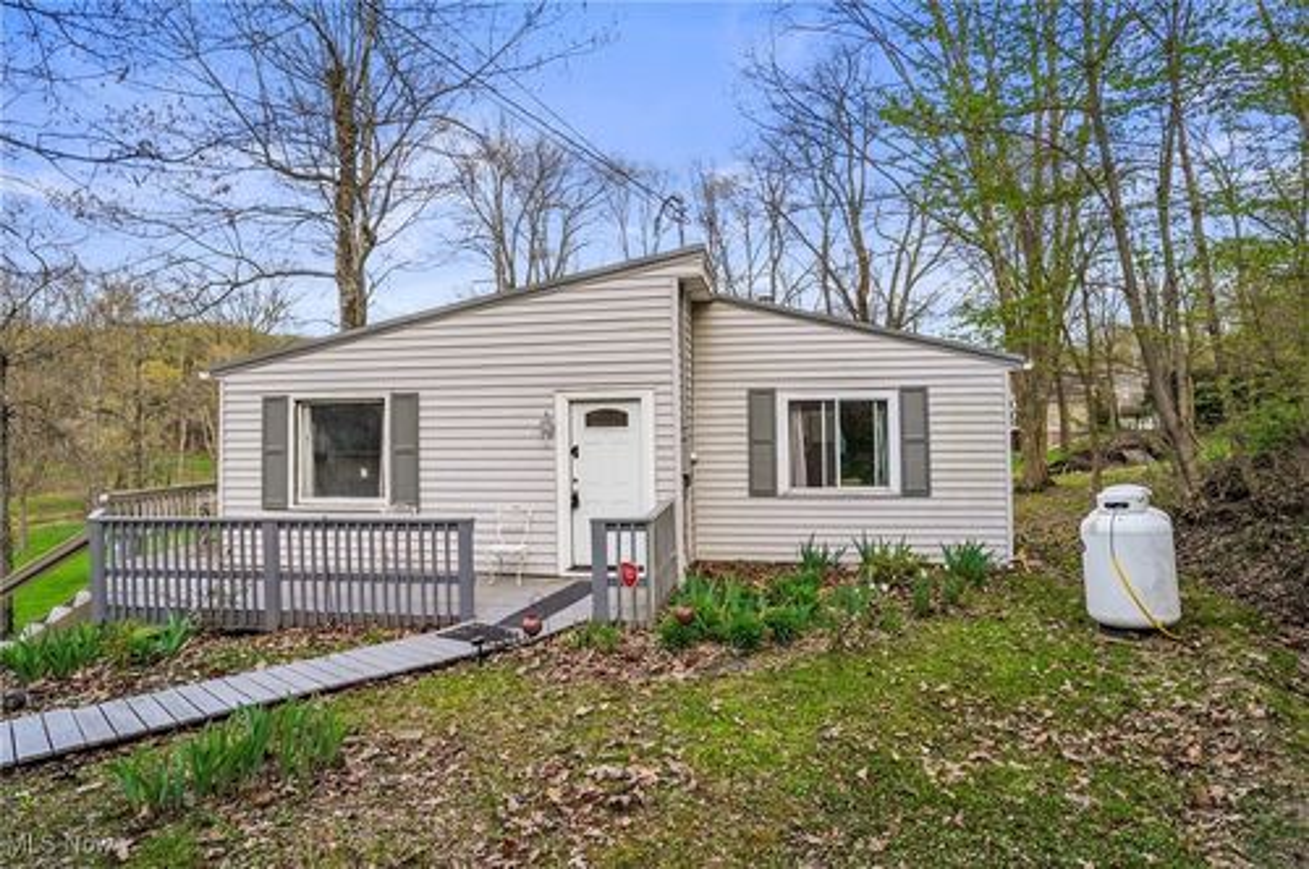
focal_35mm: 18
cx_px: 654
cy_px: 434
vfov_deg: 67.2
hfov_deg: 90.1
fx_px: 654
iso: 2500
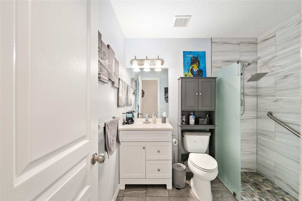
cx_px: 151
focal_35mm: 15
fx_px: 126
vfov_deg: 77.3
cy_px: 100
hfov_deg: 100.4
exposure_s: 1/25
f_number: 7.1
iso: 500
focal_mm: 15
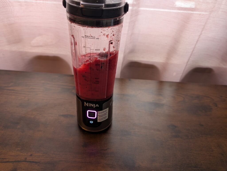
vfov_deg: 56.9
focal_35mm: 24
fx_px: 158
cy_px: 86
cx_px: 114
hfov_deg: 71.5
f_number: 1.68
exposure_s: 1/74.8
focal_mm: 6.9
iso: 204
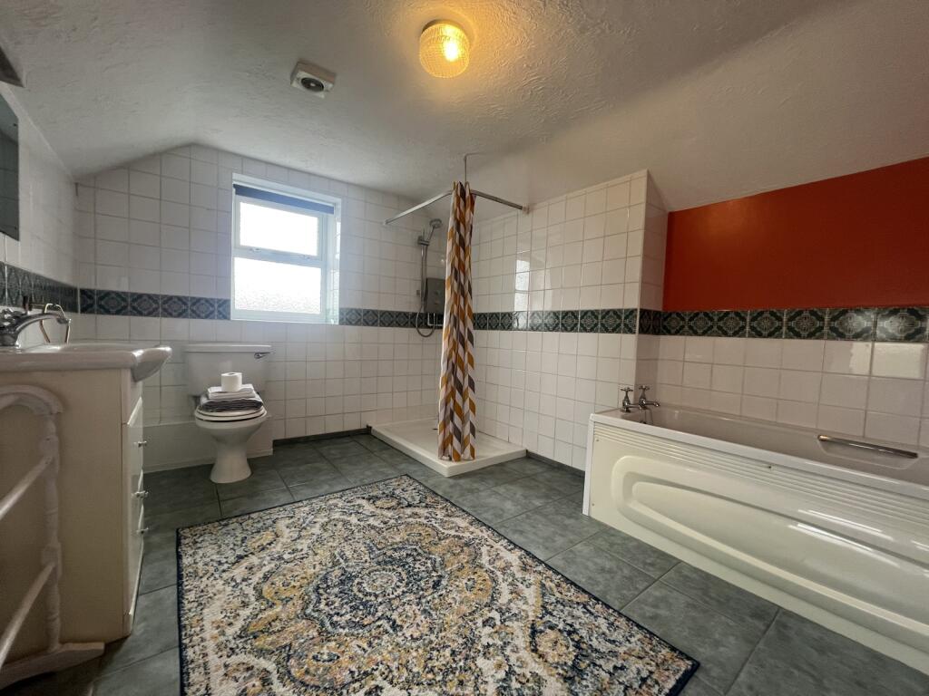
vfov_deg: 89.9
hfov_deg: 106.2
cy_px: 348
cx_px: 464
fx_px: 349
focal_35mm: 13
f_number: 1.8
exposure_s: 1/50
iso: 125
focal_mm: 1.57
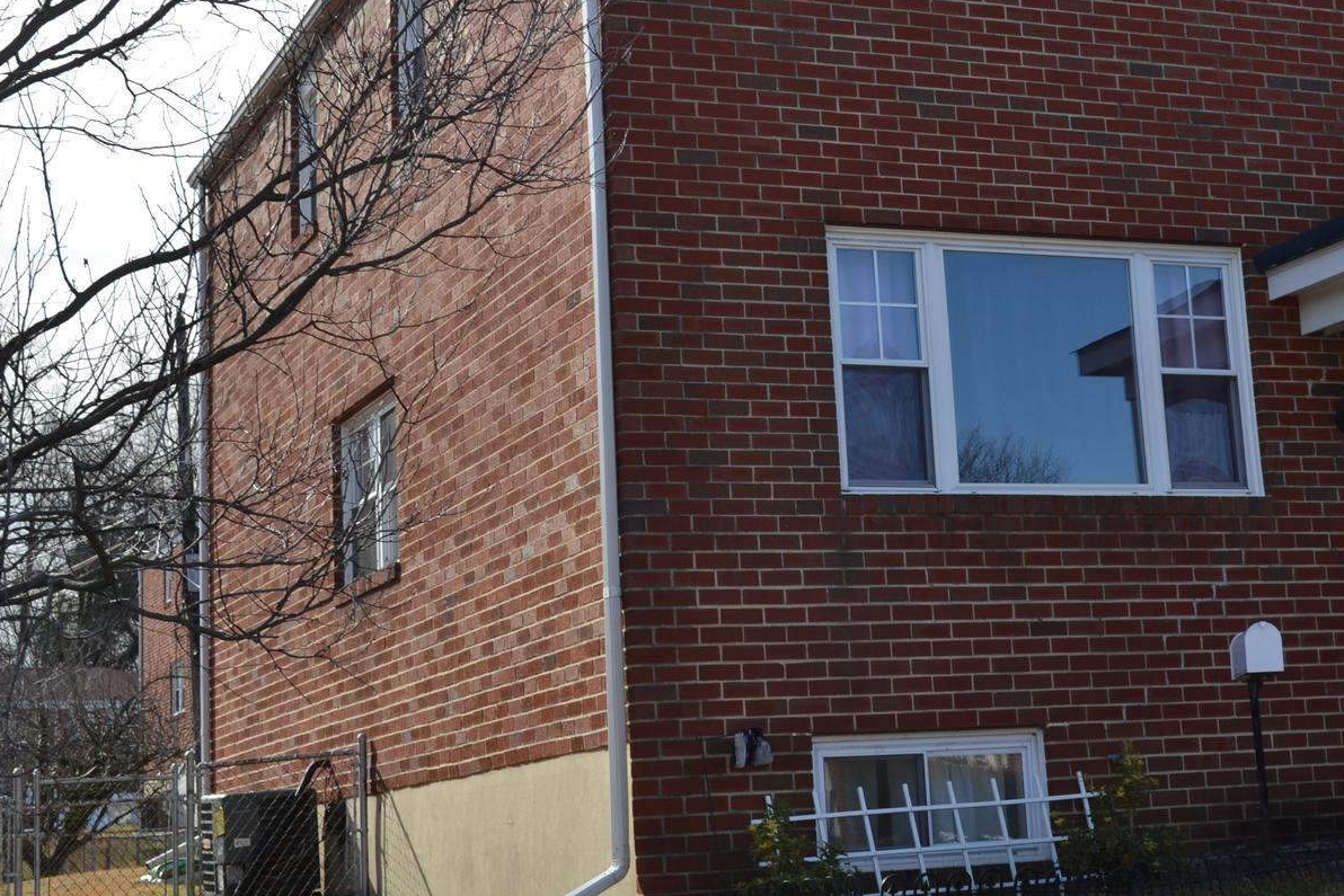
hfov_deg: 29.9
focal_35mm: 67
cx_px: 888
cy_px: 270
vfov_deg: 20.2
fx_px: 2501
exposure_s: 1/200
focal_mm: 26
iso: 100
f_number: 7.1
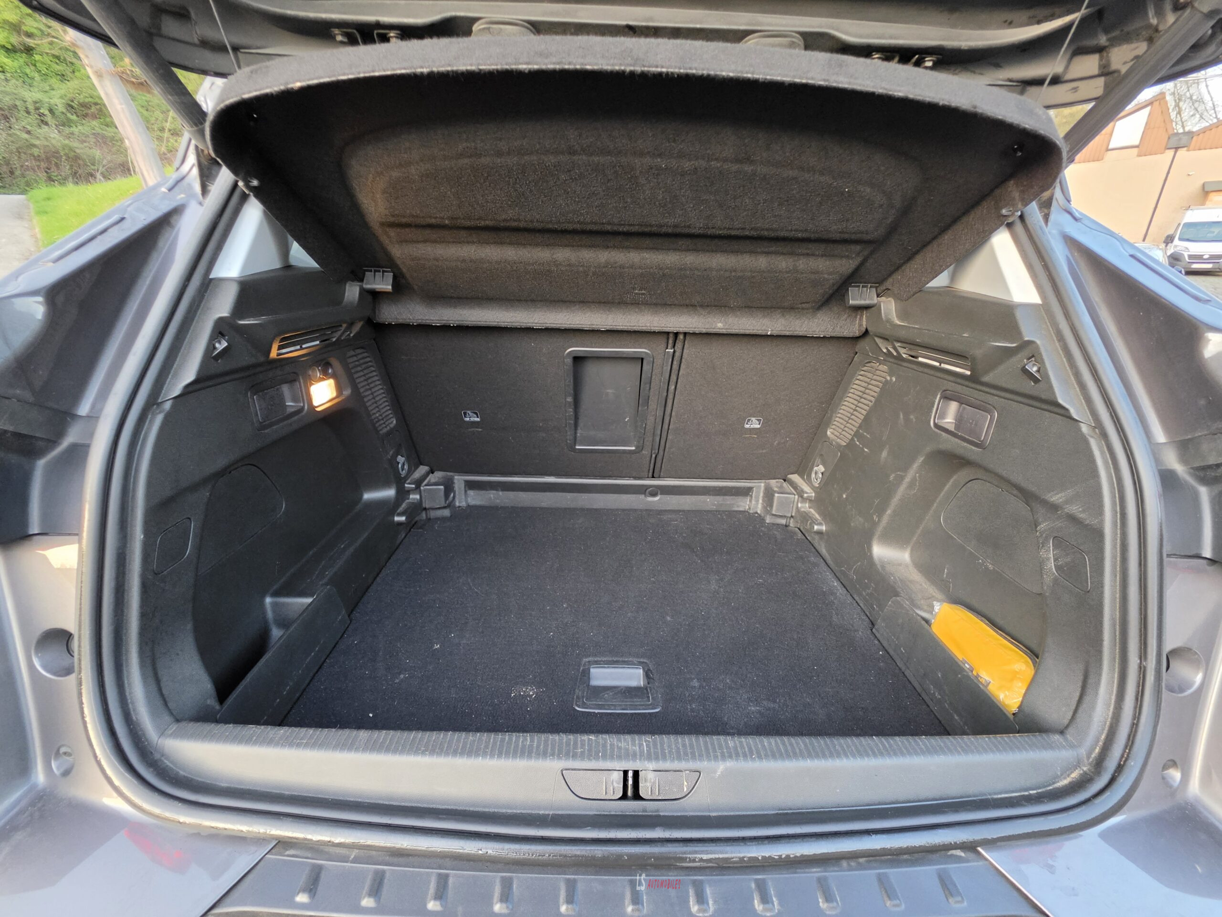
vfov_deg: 89.9
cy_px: 458
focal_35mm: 13
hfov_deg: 106.2
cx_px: 611
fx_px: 459
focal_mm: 2.2
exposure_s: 1/60
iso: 500
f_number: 1.9
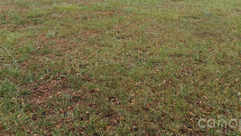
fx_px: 294
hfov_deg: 44.5
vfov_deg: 24.1
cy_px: -18
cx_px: 103
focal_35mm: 46
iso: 100
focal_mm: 4.3
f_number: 3
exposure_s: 1/160
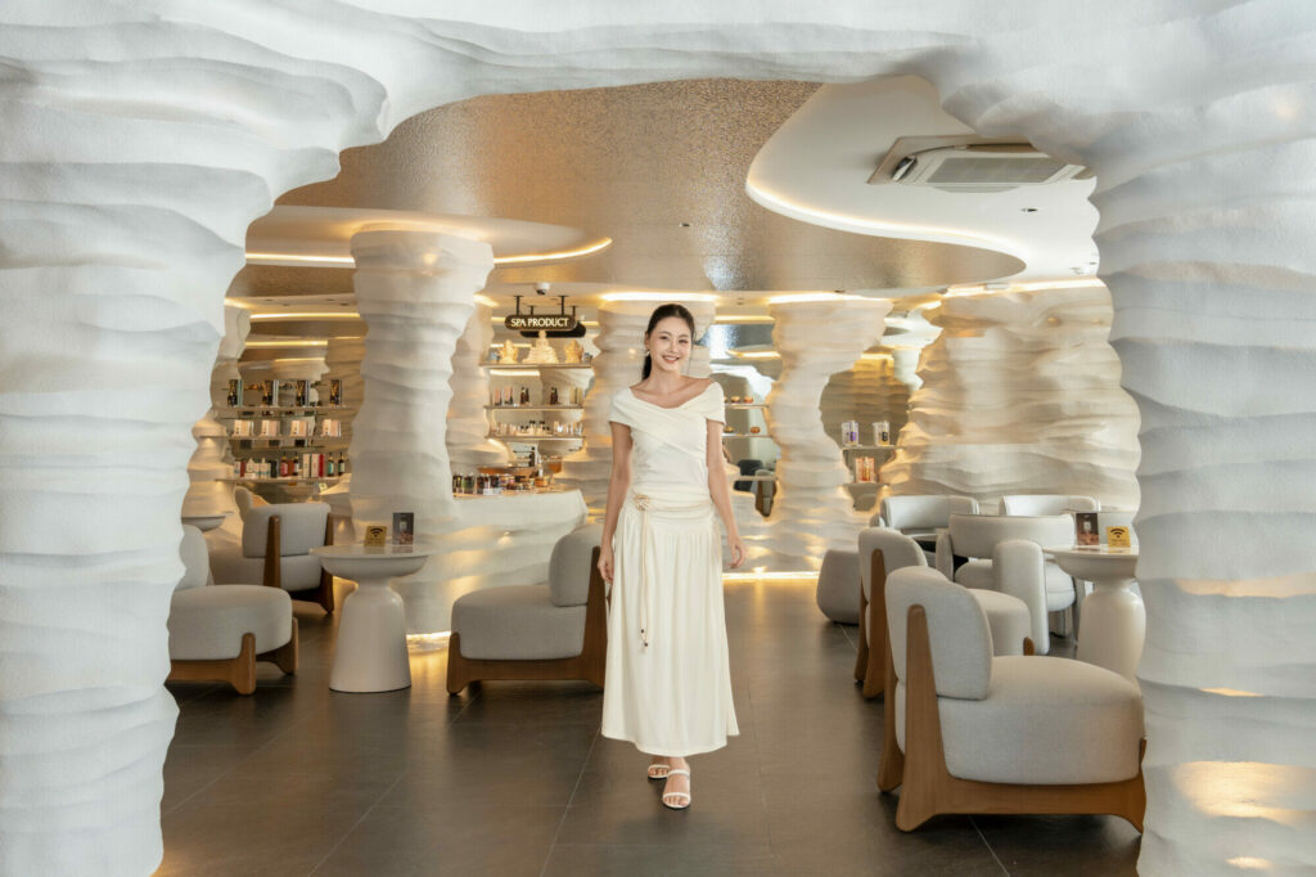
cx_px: 658
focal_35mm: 35
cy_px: 438
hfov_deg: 54.4
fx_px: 1279
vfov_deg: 37.8
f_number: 5
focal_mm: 35
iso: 800
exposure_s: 1/125
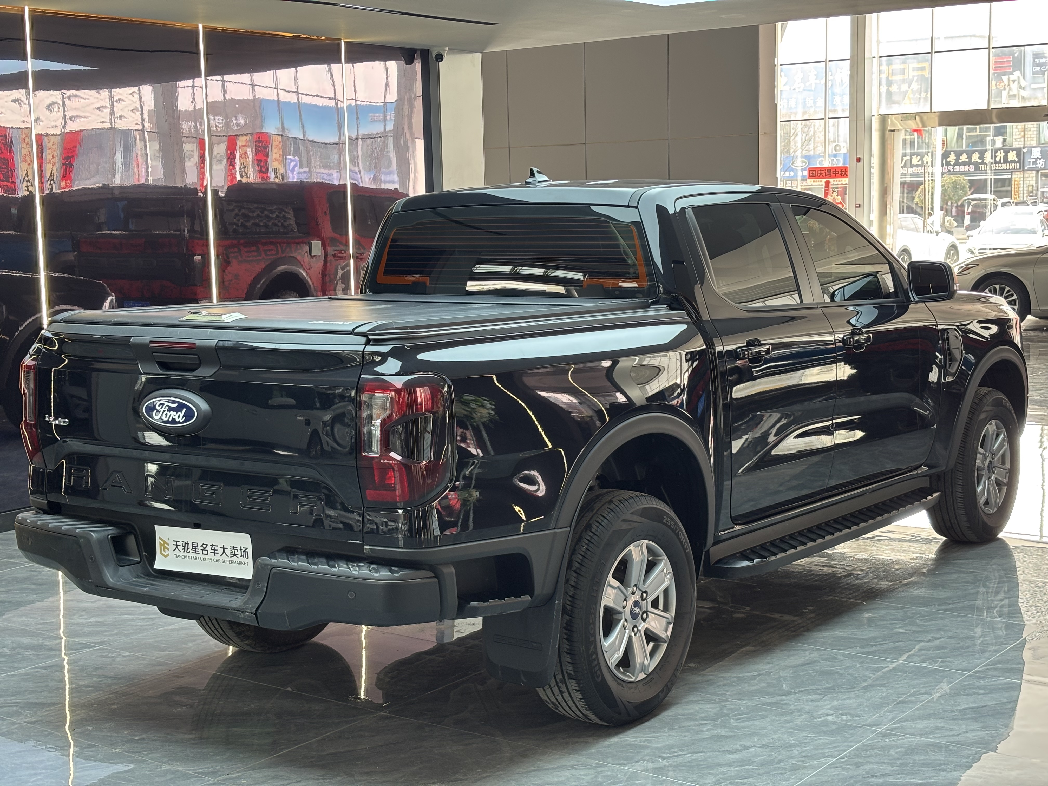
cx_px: 524
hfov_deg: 36.8
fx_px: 1574
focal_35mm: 52
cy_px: 393
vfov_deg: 28.0
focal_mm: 5.96
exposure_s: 1/50
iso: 40
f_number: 1.6
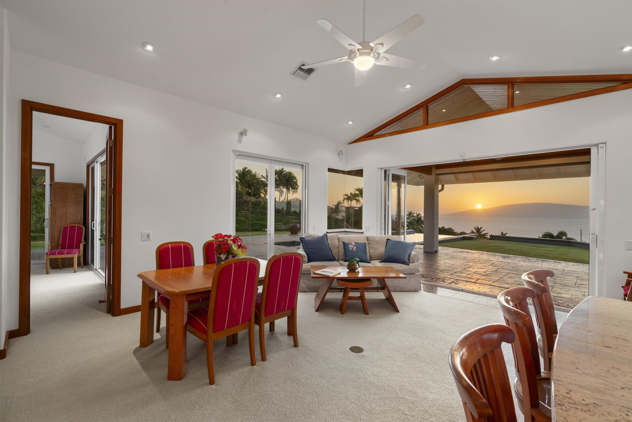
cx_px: 316
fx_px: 281
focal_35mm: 16
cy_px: 211
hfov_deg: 96.7
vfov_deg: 73.7
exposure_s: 1/1.25
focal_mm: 16
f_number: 8
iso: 100
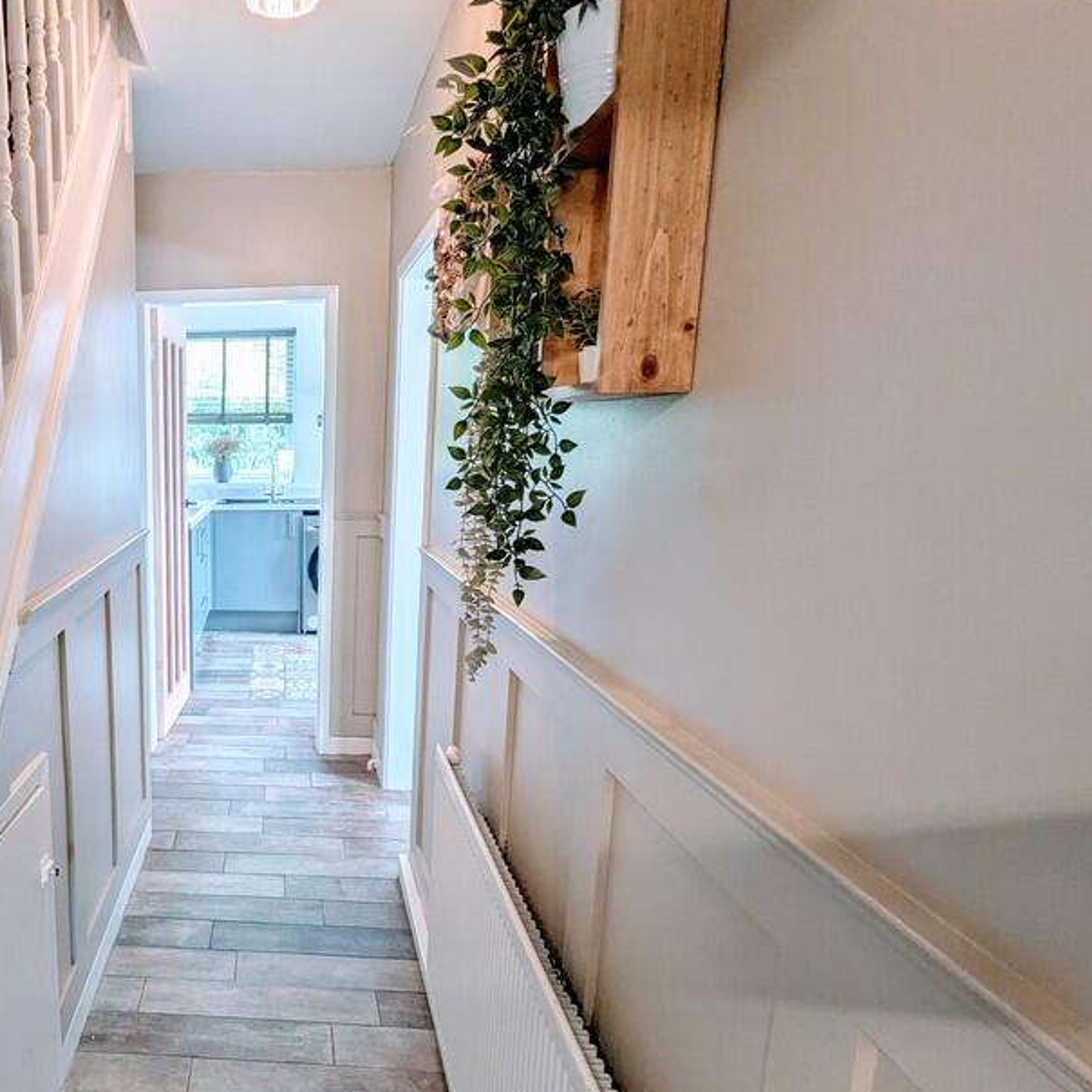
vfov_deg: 64.8
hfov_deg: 59.2
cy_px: 616
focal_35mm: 24
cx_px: 195
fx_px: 857
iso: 77
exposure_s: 1/28.5
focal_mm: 2.35
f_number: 2.2
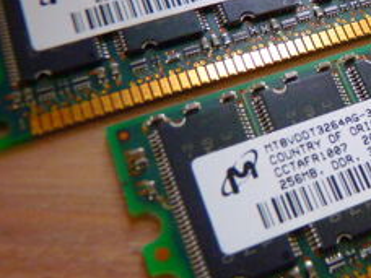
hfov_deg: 29.2
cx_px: 389
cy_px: 55
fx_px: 654
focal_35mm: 61
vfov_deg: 23.7
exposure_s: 1/25
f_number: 2.8
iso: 400
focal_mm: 5.1
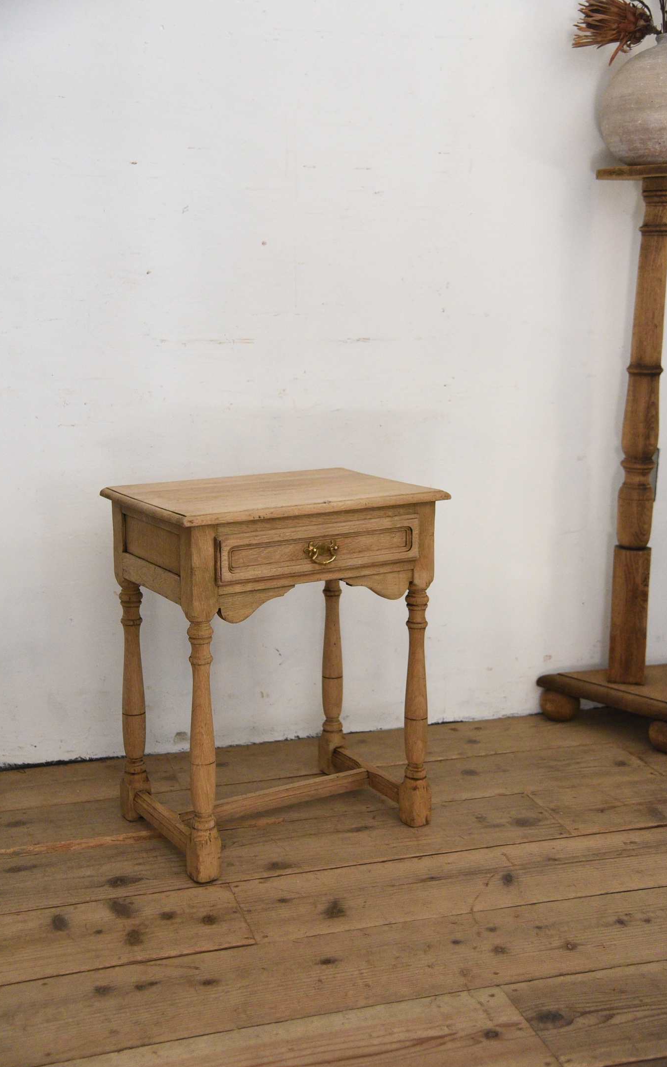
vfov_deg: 44.4
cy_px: 535
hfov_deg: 28.6
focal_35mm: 45
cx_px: 321
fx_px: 1309
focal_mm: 44
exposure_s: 1/50
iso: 5600
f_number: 4
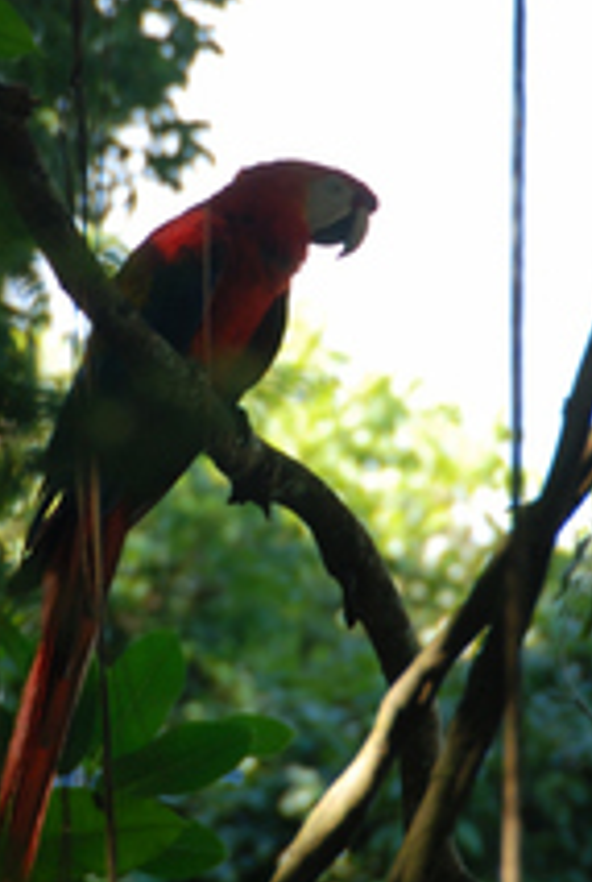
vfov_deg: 2.1
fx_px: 24177
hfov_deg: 1.4
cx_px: 269
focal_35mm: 985
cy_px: 228
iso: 100
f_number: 5.6
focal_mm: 200
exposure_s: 1/50
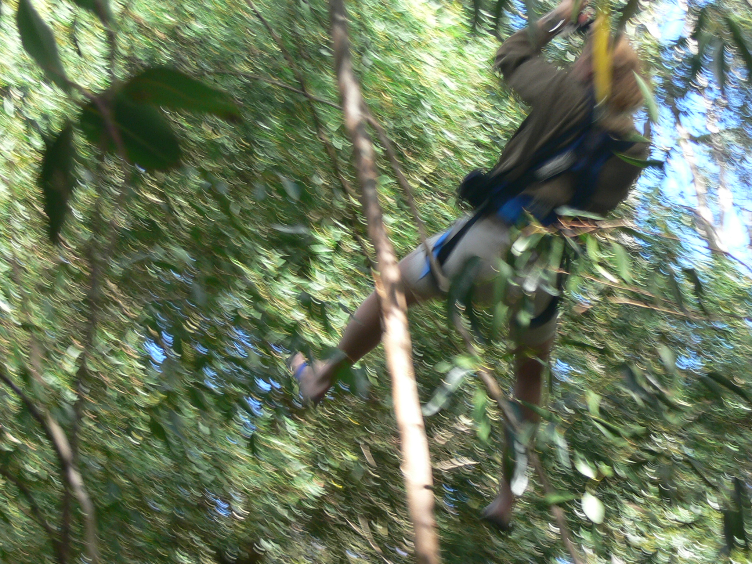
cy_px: 282
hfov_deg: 16.8
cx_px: 376
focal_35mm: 117
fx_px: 2542
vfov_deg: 12.7
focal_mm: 15.6
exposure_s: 1/60
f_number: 4
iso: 80
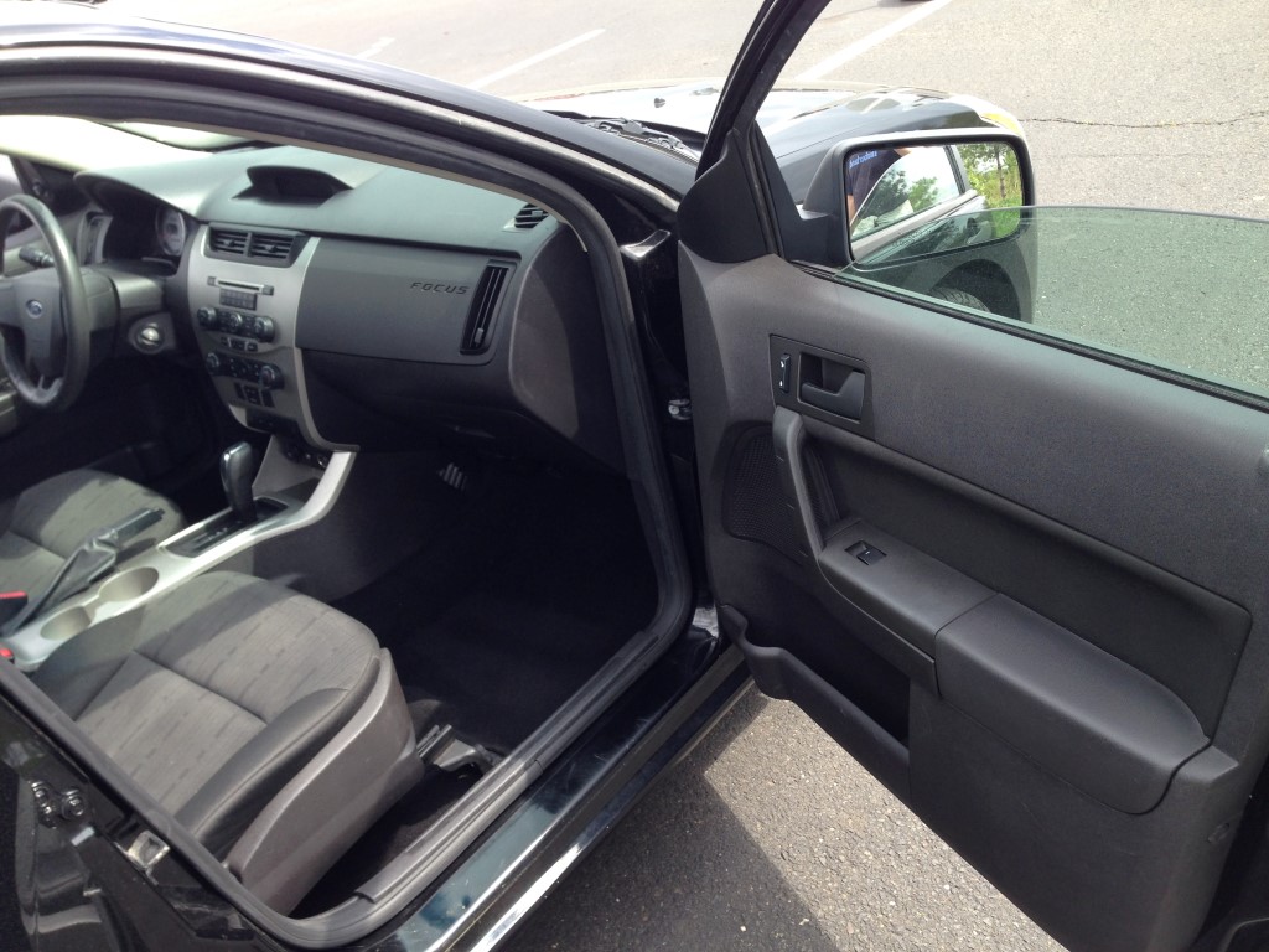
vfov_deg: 42.9
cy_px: 476
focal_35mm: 33
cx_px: 634
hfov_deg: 55.4
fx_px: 1210
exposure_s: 1/211
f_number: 2.4
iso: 50
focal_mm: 4.12
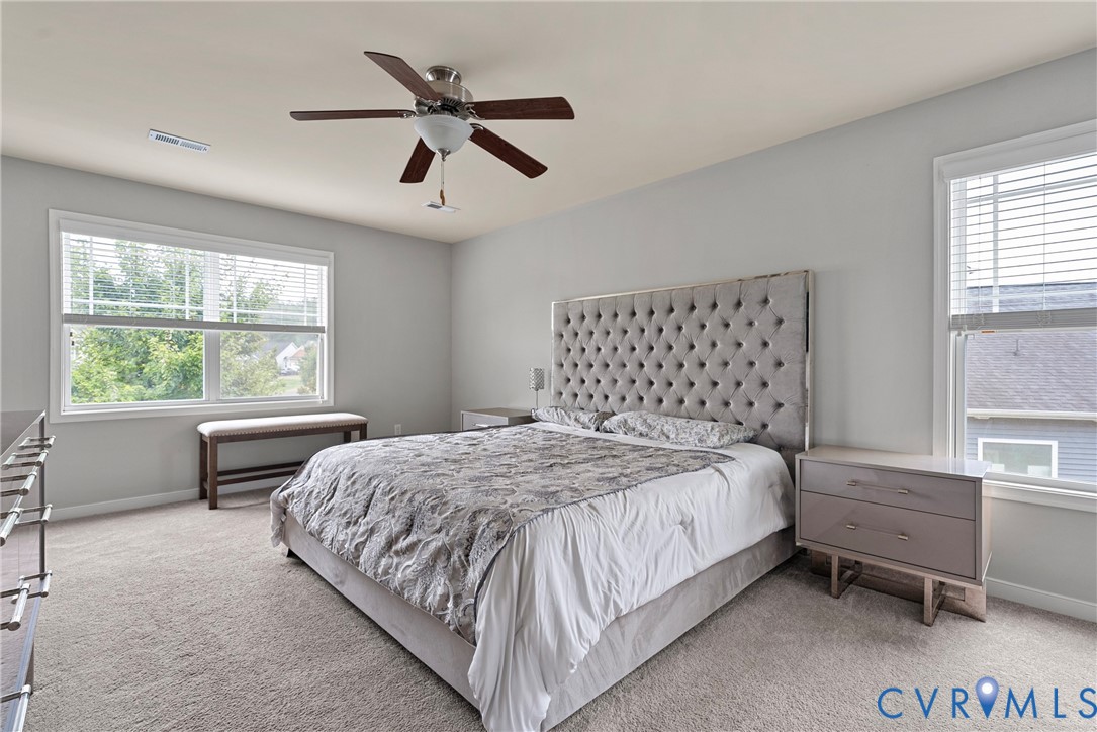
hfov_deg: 96.7
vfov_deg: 73.8
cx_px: 548
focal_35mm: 16
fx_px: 488
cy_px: 366
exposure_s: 1/2.5
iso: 800
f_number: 8
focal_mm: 16
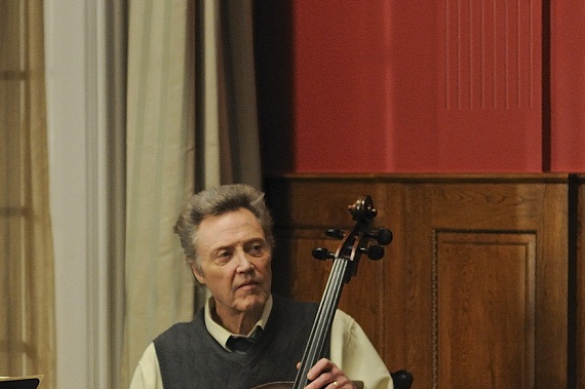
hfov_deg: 12.0
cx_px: 122
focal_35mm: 171
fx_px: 2776
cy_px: 414
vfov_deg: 8.0
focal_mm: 50
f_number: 2.5
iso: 800
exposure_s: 1/60
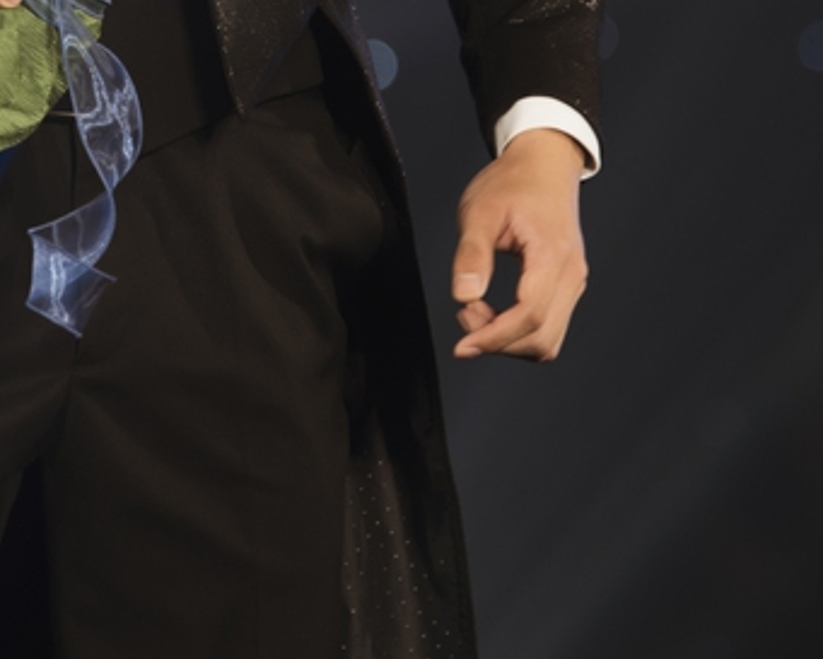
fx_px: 12134
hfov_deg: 3.9
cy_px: -352
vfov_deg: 3.1
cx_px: 80
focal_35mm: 498
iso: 320
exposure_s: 1/160
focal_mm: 155
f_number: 3.2
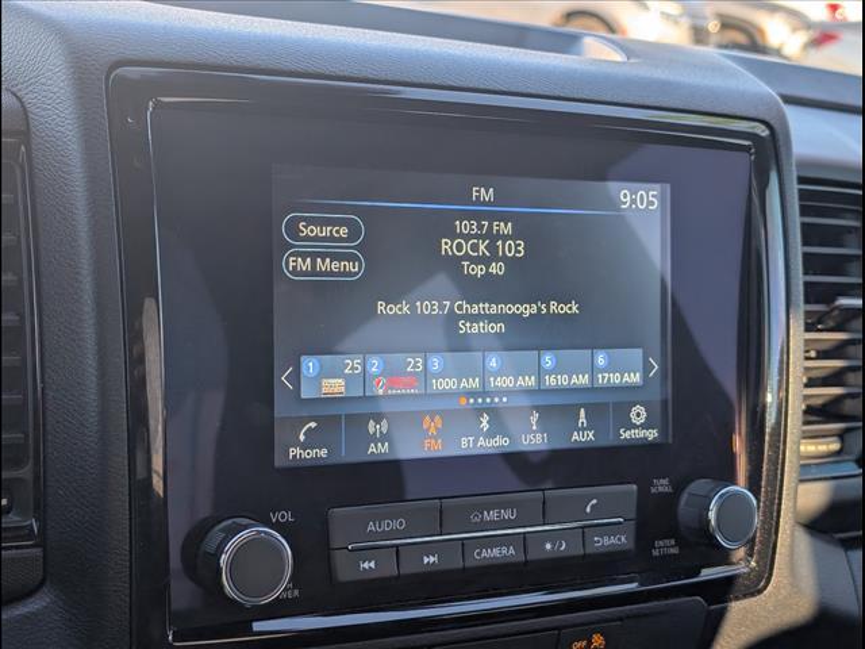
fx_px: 1224
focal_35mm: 49
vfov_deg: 29.7
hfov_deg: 38.9
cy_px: 324
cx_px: 432
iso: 17
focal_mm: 6.9
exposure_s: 1/115
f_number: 1.68
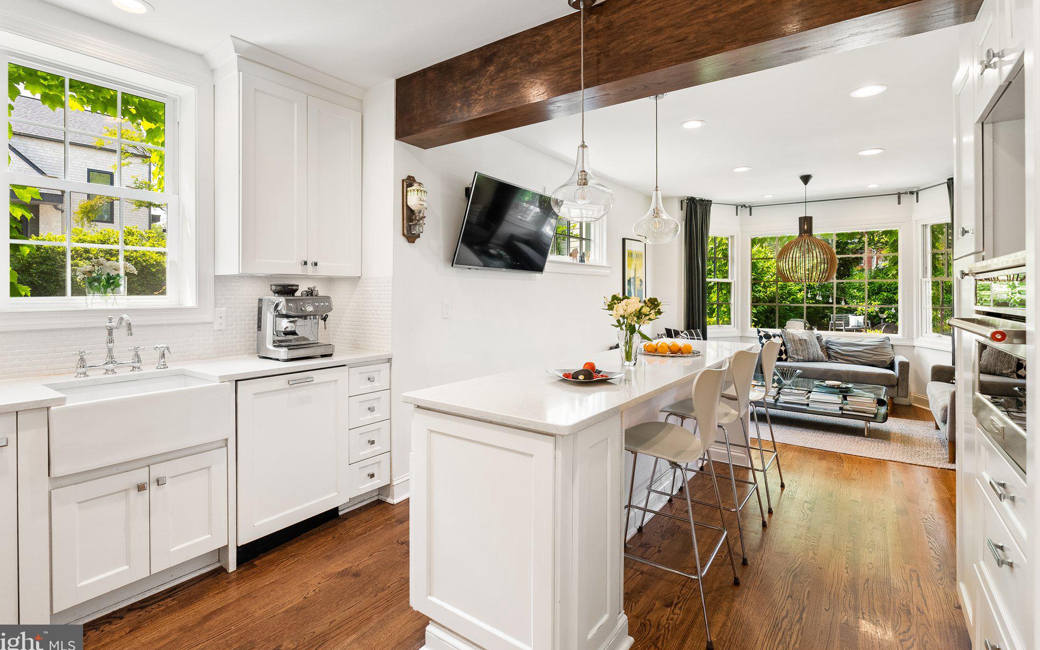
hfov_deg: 92.6
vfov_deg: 66.3
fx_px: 497
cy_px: 301
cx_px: 508
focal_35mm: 18
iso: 800
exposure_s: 1/25
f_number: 5.6
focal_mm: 16.5
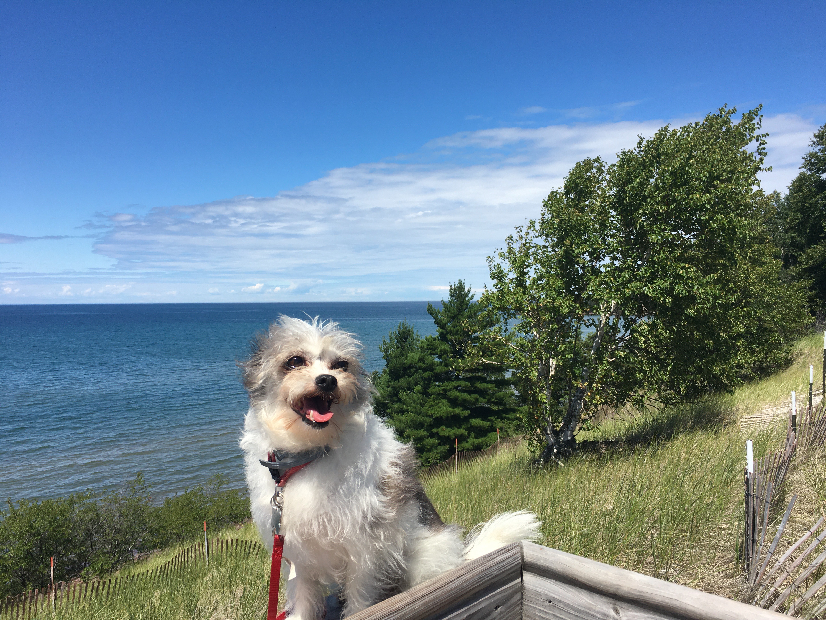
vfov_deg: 48.2
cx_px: 413
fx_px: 692
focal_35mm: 29
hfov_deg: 61.7
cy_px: 310
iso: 25
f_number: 2.2
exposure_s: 1/1923
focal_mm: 4.15
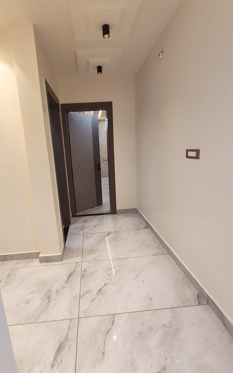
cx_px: 102
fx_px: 173
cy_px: 186
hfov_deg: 67.7
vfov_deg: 94.4
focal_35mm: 17
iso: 179
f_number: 2.2
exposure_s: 1/100
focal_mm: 1.64
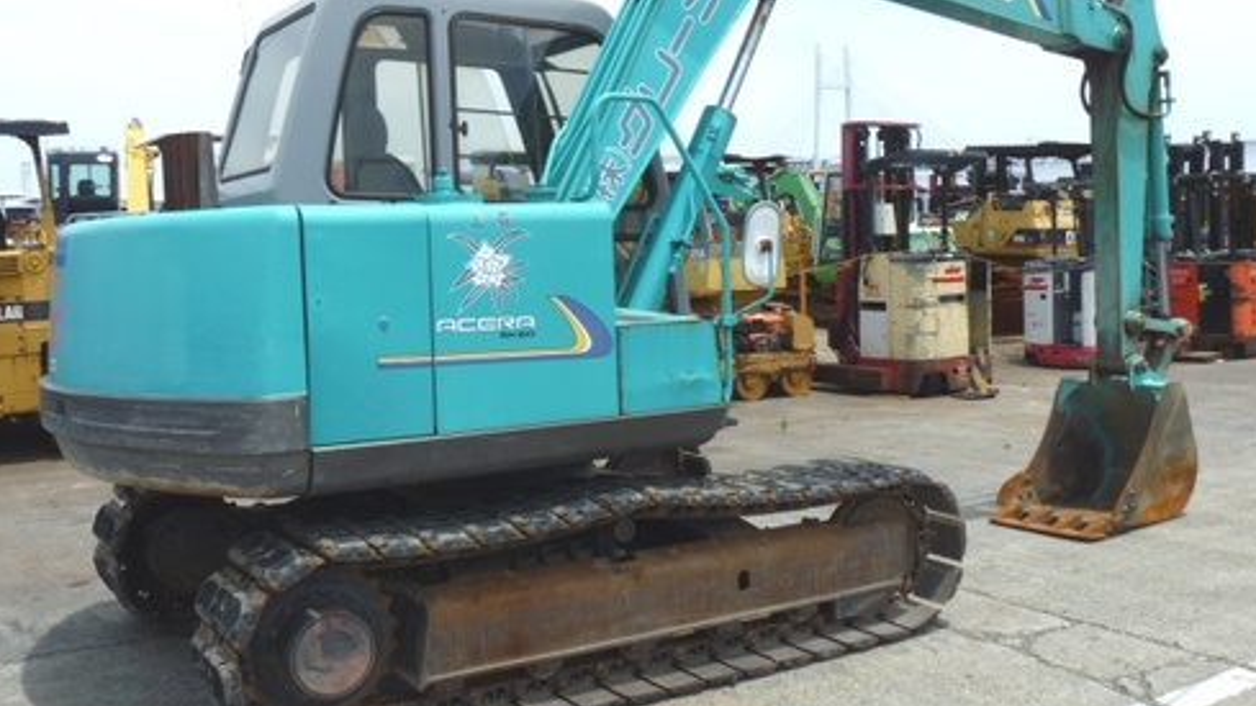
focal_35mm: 39
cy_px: 312
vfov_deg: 30.4
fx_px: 1299
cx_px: 637
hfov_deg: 51.6
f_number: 5.6
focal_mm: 6.3
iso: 80
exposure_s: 1/250
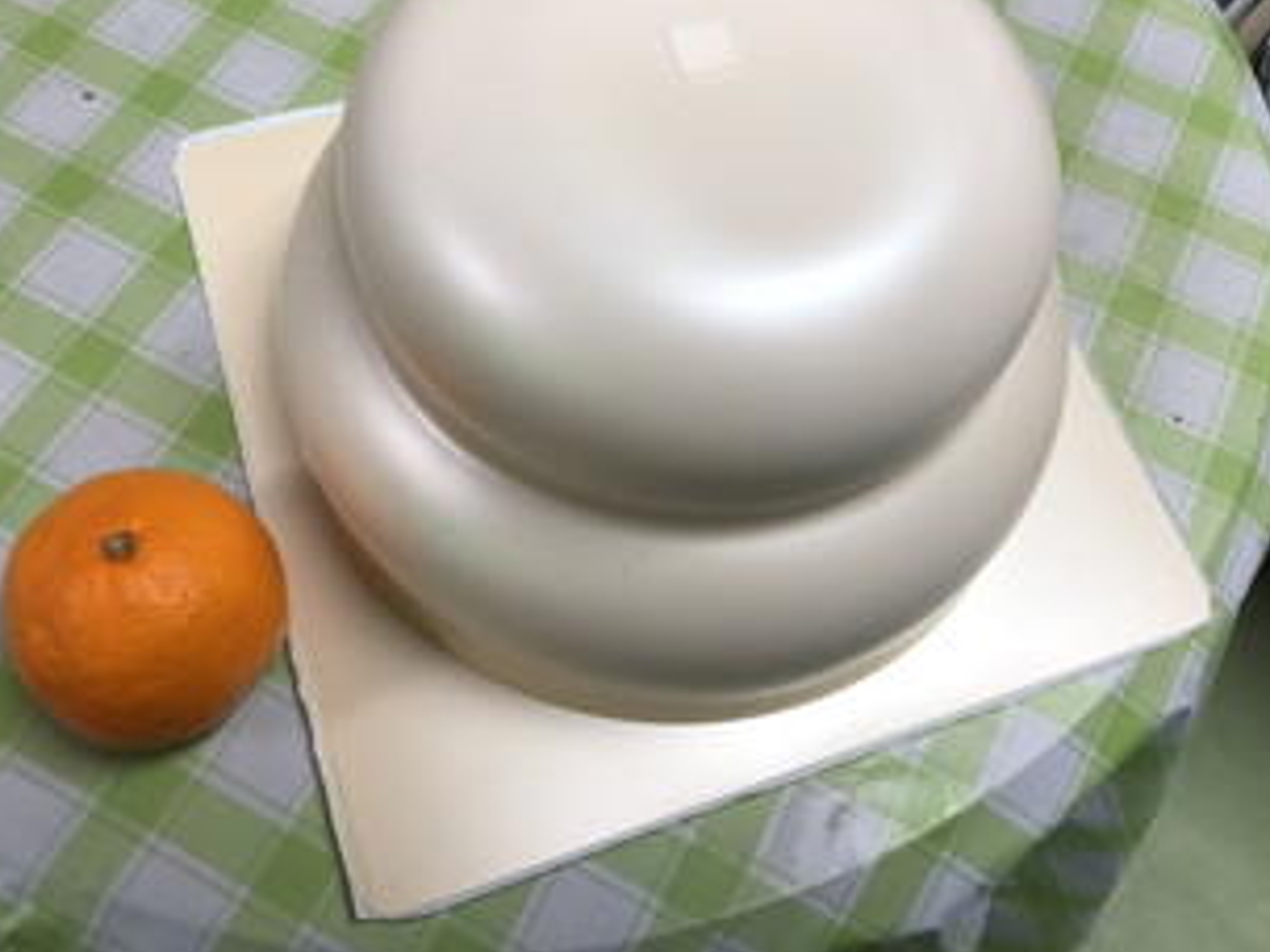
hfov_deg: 52.6
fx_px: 1284
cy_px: 378
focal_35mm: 35
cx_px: 648
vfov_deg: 40.5
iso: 32
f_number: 1.8
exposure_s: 1/33
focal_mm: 4
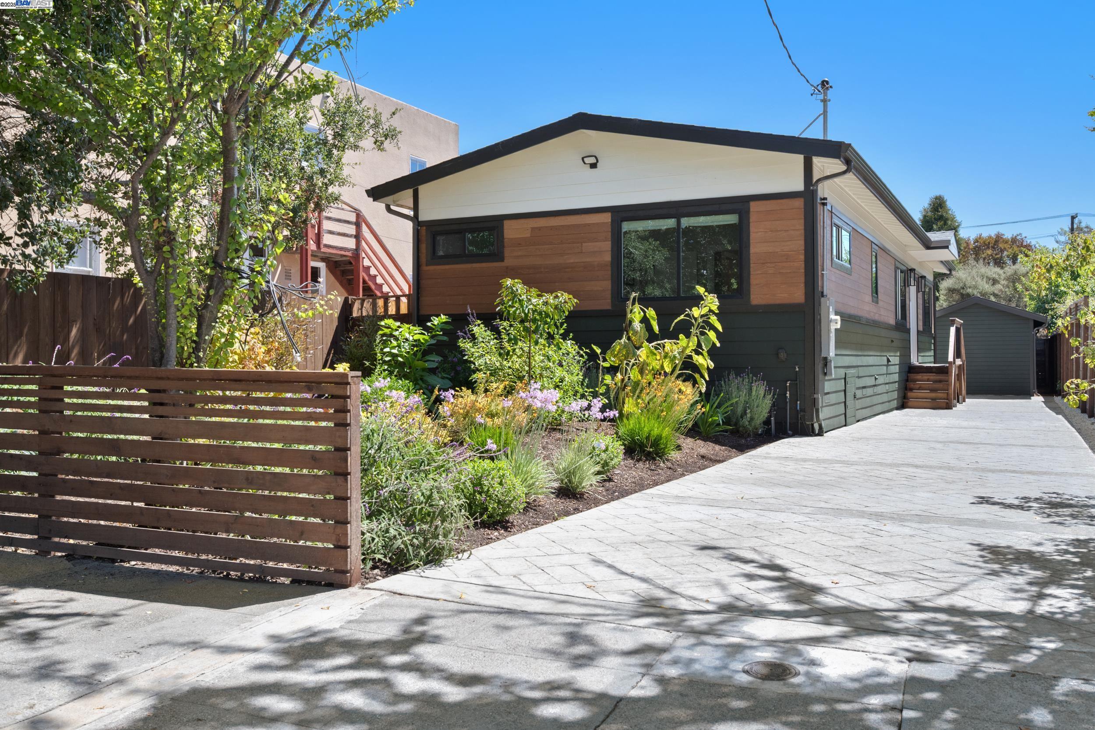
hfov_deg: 61.9
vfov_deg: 43.6
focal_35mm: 30
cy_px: 365
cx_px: 548
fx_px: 912
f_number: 9
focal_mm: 30
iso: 250
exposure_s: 1/80
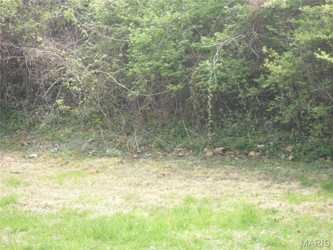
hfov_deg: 18.2
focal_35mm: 108
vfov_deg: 13.7
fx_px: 1039
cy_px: 125
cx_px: 166
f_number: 5.9
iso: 200
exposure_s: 1/125
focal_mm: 19.6
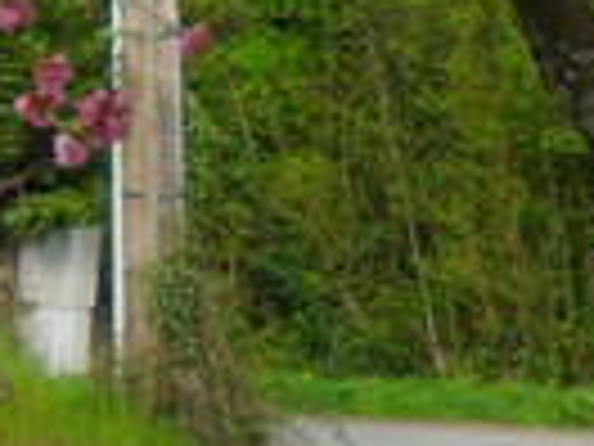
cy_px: 126
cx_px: 1287
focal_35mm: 210
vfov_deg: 7.1
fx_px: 3604
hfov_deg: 8.8
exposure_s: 1/350
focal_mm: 6.3
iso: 80
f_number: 3
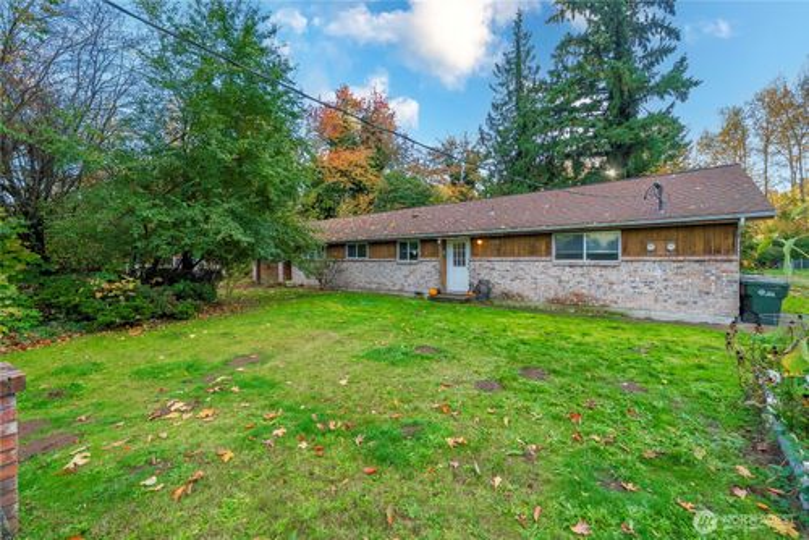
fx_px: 315
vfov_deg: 81.3
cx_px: 404
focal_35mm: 14
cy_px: 270
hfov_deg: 104.2
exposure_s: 1/30
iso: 160
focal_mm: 14
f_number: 7.1
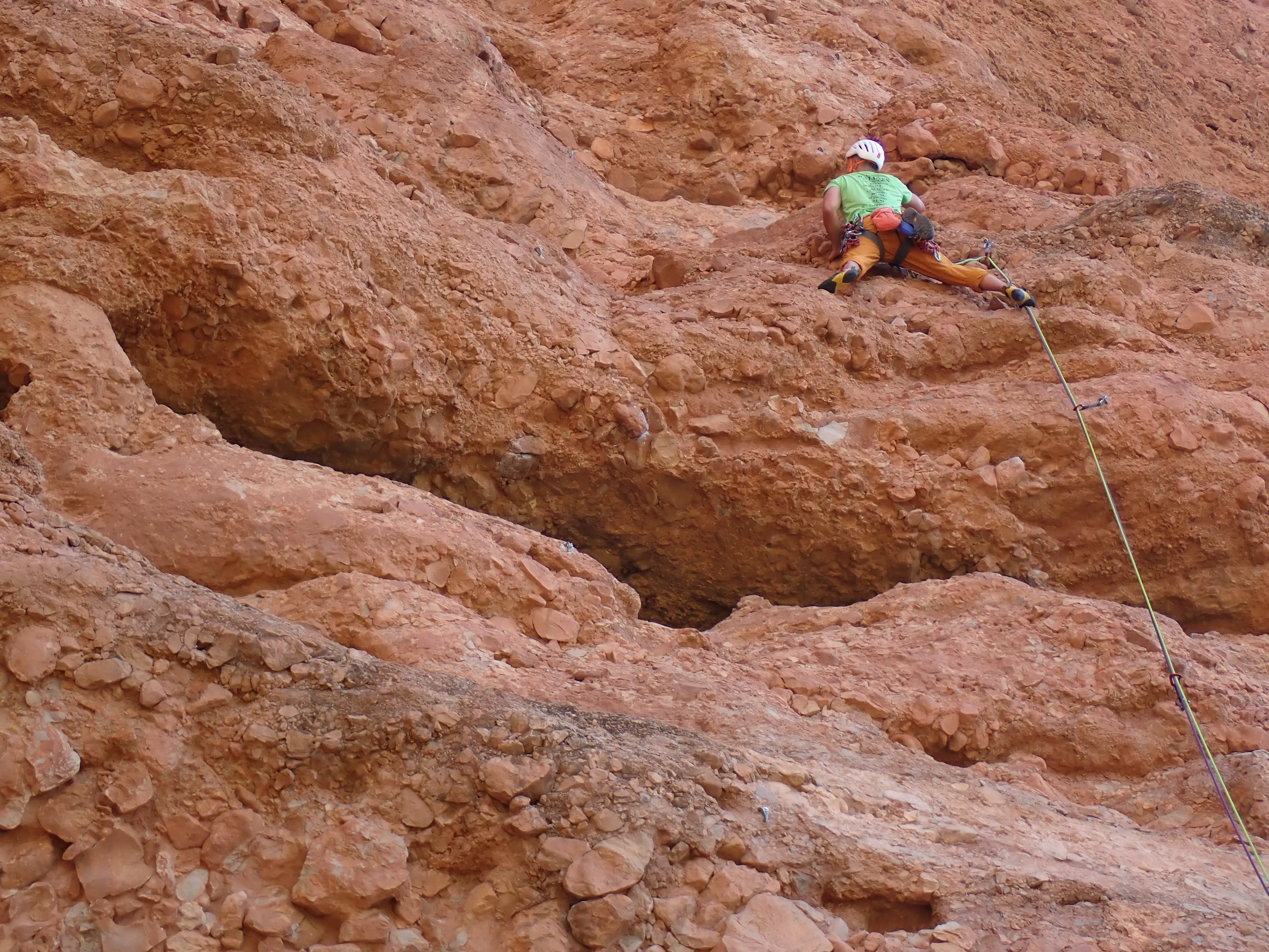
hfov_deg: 33.2
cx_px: 634
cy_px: 476
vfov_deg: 25.2
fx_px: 2126
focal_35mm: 58
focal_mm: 10.35
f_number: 3.5
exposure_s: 1/160
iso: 100
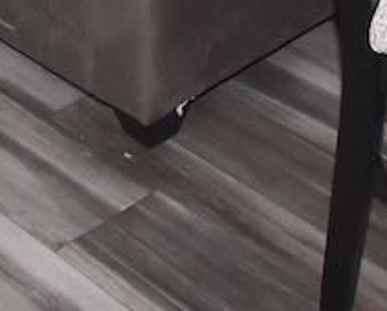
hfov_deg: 16.1
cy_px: -513
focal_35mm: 119
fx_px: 1365
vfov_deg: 10.5
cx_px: 129
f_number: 5.6
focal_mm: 10
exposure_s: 1/125
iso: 800
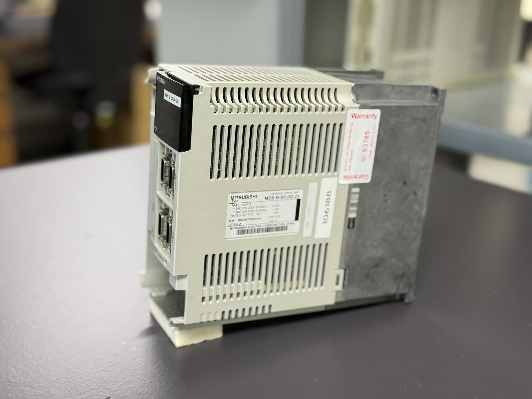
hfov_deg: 39.7
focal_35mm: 48
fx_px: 738
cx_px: 266
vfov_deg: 30.3
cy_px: 200
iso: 160
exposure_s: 1/50
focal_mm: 6.76
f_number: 1.78
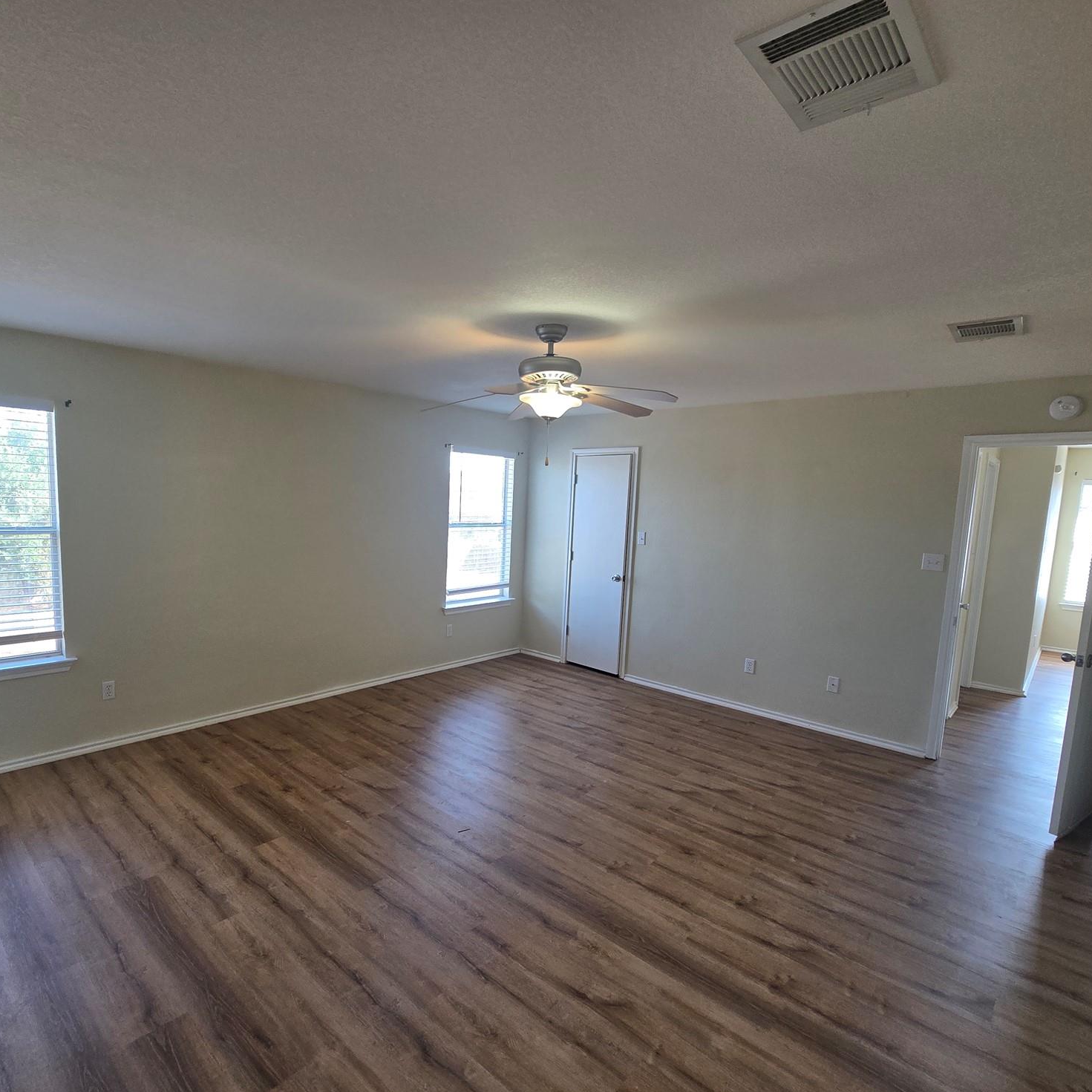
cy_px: 565
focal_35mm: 16
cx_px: 483
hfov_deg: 87.1
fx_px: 571
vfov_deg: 87.4
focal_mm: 2.2
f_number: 2.2
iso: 50
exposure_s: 1/60
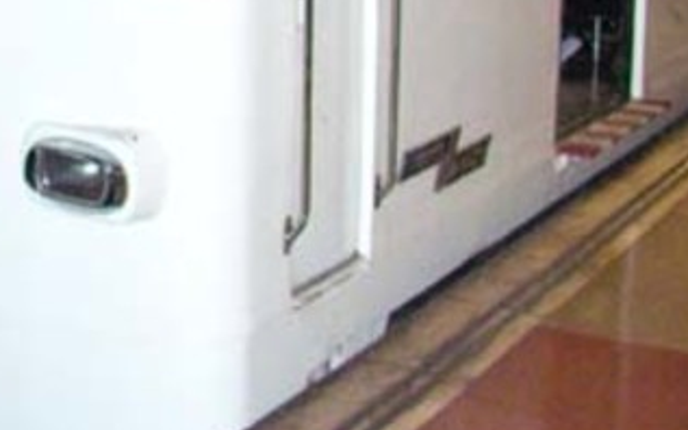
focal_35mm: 79
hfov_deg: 25.6
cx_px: 123
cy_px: 24
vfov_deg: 16.2
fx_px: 1481
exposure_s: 1/60
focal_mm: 5.6
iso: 246
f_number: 2.7
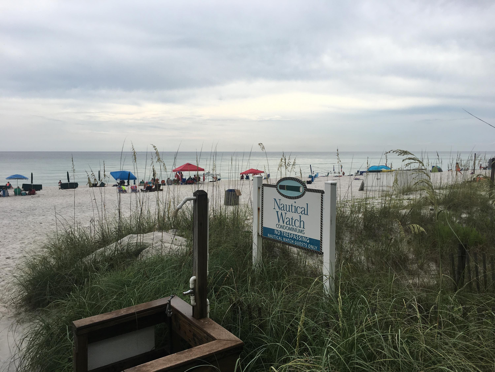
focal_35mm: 29
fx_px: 415
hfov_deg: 61.7
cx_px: 248
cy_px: 186
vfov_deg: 48.2
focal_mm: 4.15
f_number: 2.2
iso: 25
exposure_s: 1/1304
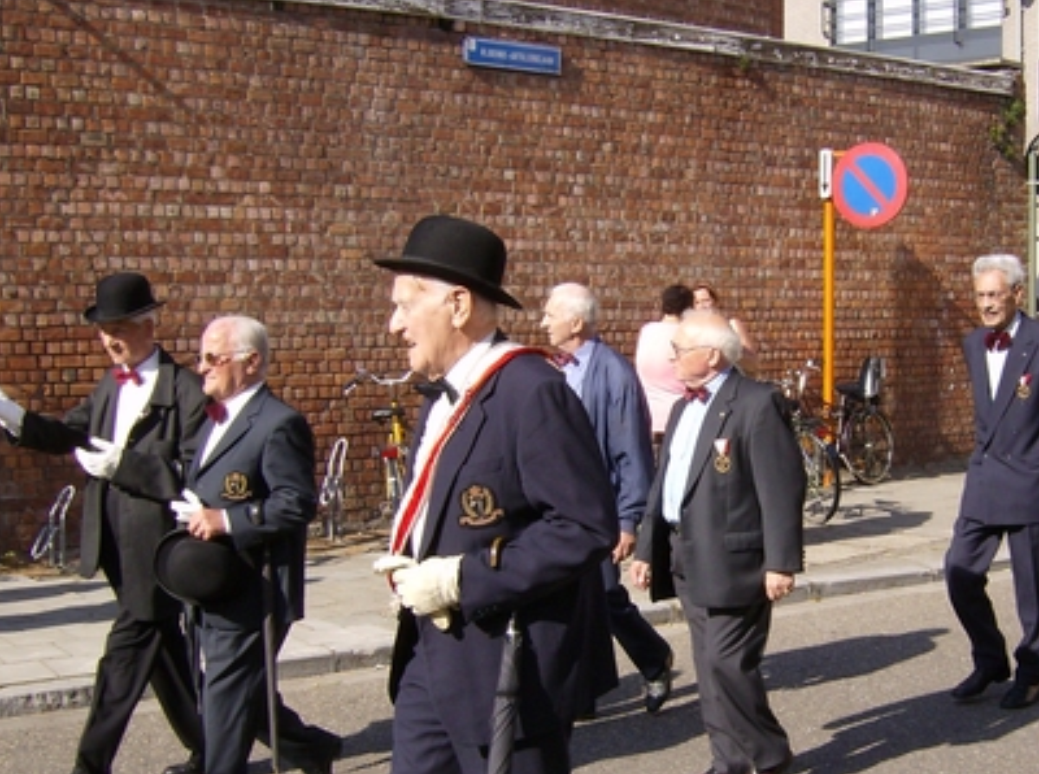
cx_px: 740
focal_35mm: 54
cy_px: 451
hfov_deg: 35.1
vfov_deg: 26.9
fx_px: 1617
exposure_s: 1/424
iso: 100
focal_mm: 6
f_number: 4.7
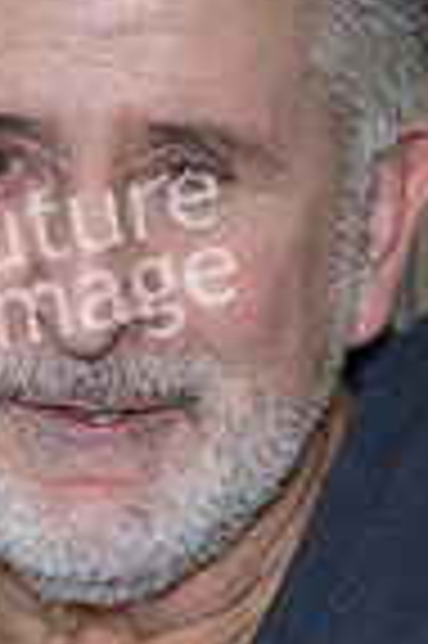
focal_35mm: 280
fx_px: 5005
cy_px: 504
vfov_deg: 7.4
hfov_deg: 4.9
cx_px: 137
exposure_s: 1/250
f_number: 6.3
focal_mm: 100
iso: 800
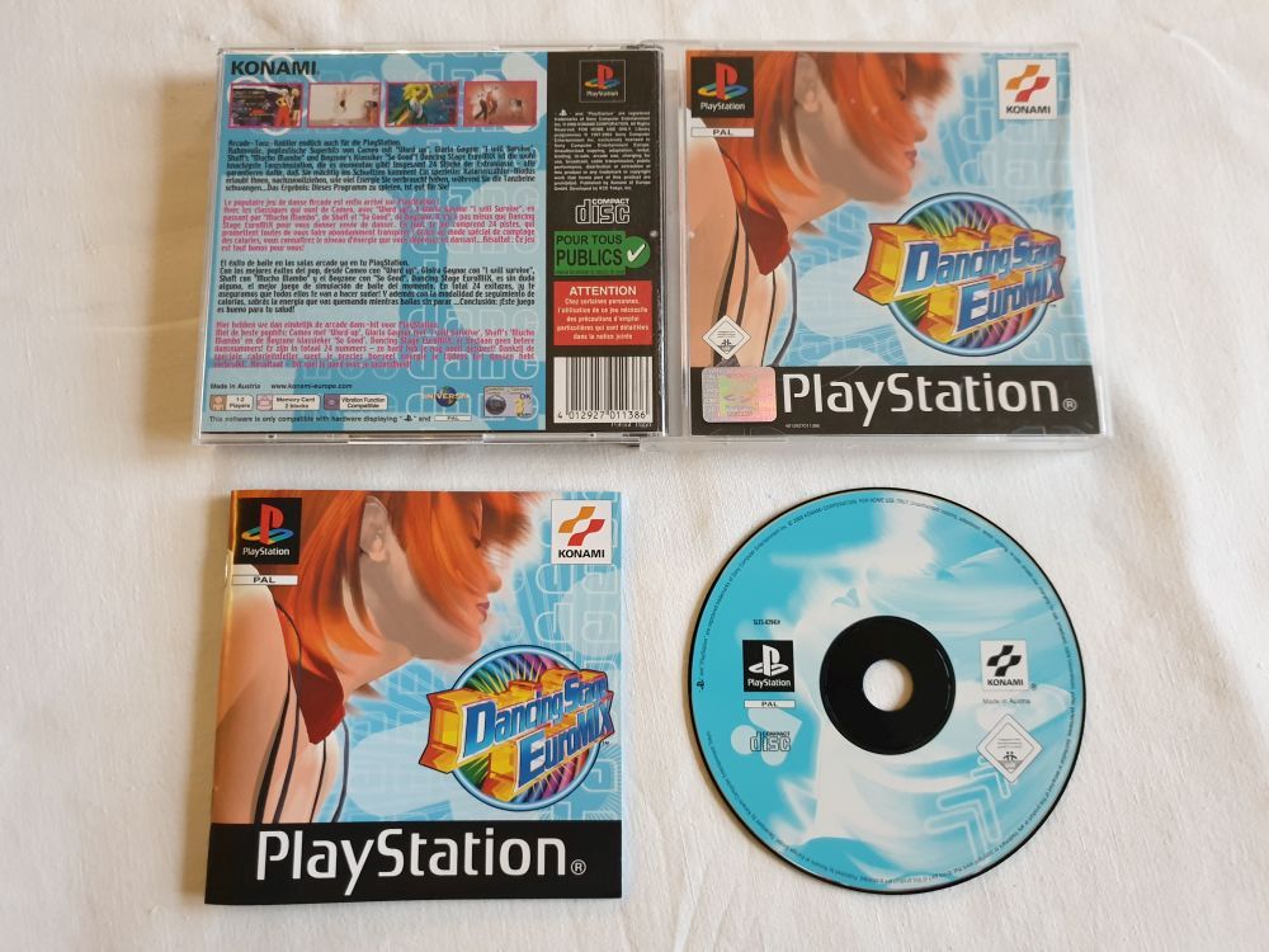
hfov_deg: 67.3
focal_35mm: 26
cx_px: 634
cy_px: 476
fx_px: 953
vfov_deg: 53.1
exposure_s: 1/50
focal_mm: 4.3
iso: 400
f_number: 1.5
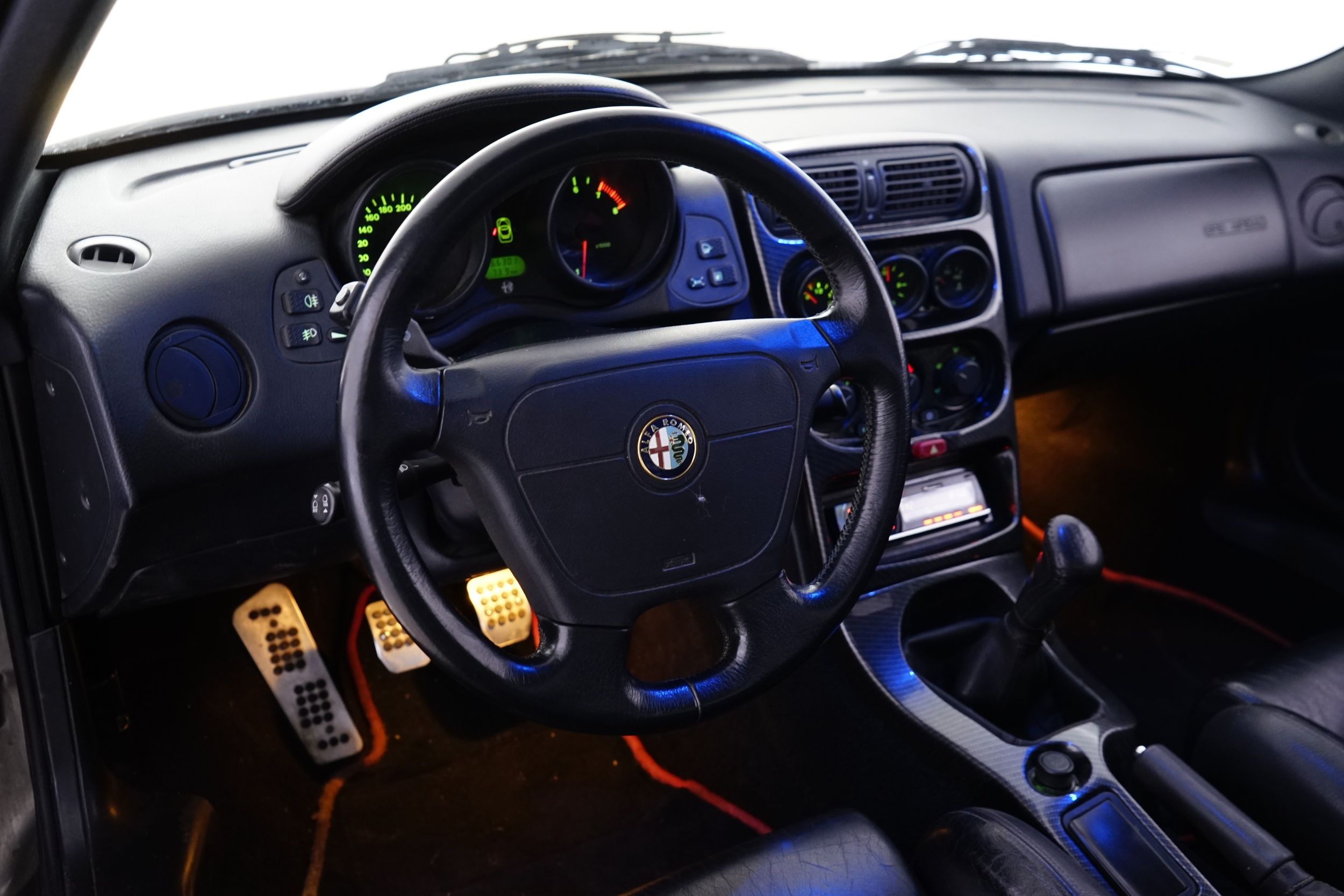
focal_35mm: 31
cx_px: 672
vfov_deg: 42.3
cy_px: 448
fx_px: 1157
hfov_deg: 60.3
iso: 1600
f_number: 5
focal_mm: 31
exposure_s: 1/8
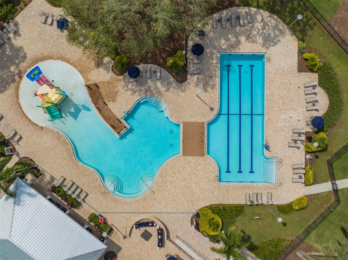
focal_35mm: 24
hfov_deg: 71.6
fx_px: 241
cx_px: 174
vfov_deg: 56.7
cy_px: 130
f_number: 2.8
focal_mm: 12.29
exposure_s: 1/3200
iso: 100
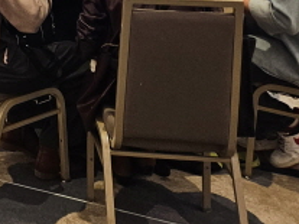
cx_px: -144
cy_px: -191
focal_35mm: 89
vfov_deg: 14.4
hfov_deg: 19.3
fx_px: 768
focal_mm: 5.4
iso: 320
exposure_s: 1/120
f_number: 1.8
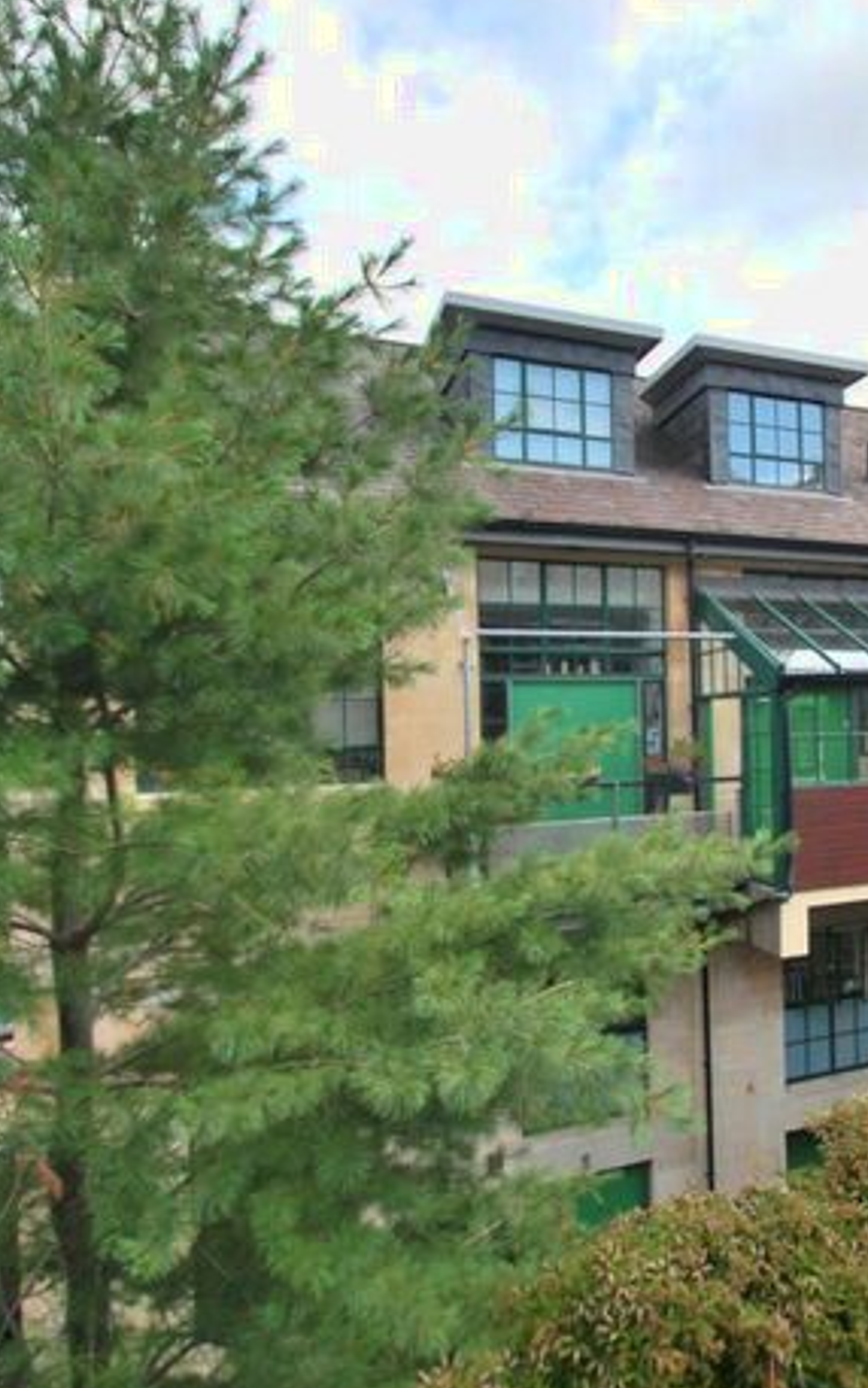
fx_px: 975
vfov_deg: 70.9
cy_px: 689
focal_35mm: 26
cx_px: 750
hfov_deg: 44.5
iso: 100
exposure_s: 1/200
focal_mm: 11
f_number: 7.1
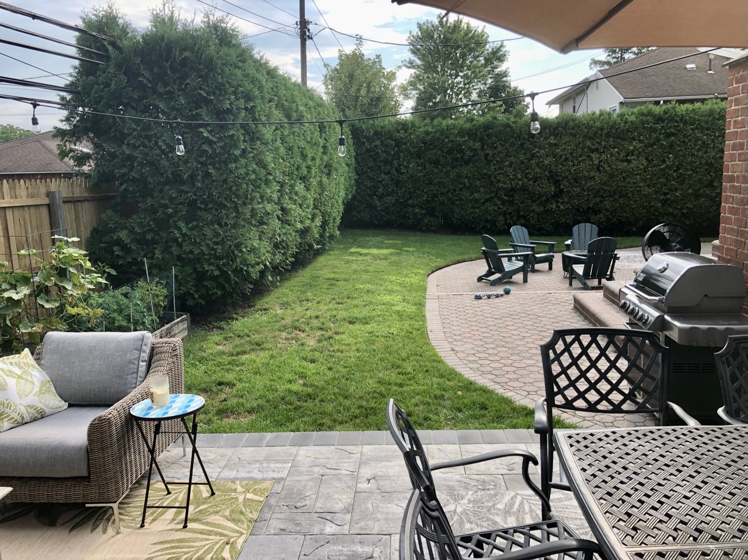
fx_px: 605
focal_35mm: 28
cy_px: 280
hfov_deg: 63.5
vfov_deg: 49.7
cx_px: 374
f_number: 1.8
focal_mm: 3.99
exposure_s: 1/489
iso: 20
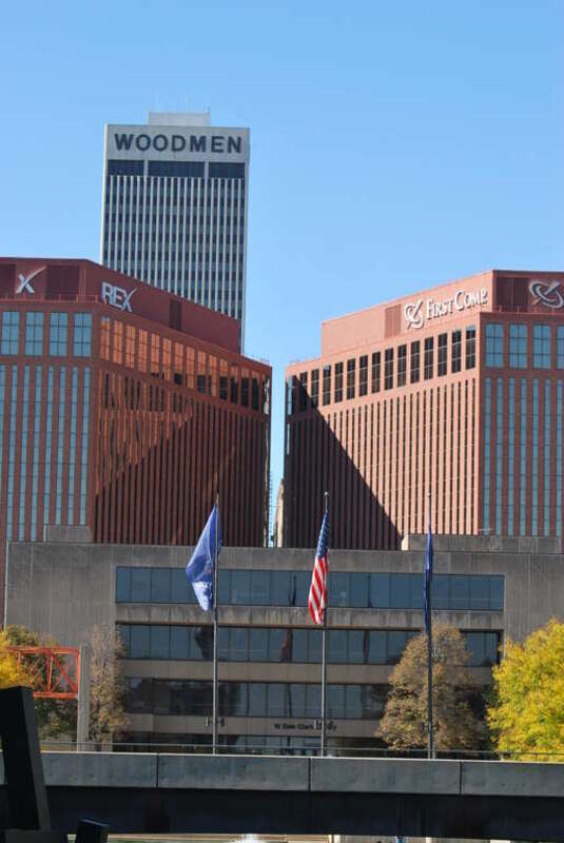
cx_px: 282
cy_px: 422
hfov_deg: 13.1
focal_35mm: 105
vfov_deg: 19.4
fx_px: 2462
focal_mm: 70
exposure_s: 1/500
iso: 180
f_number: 5.6
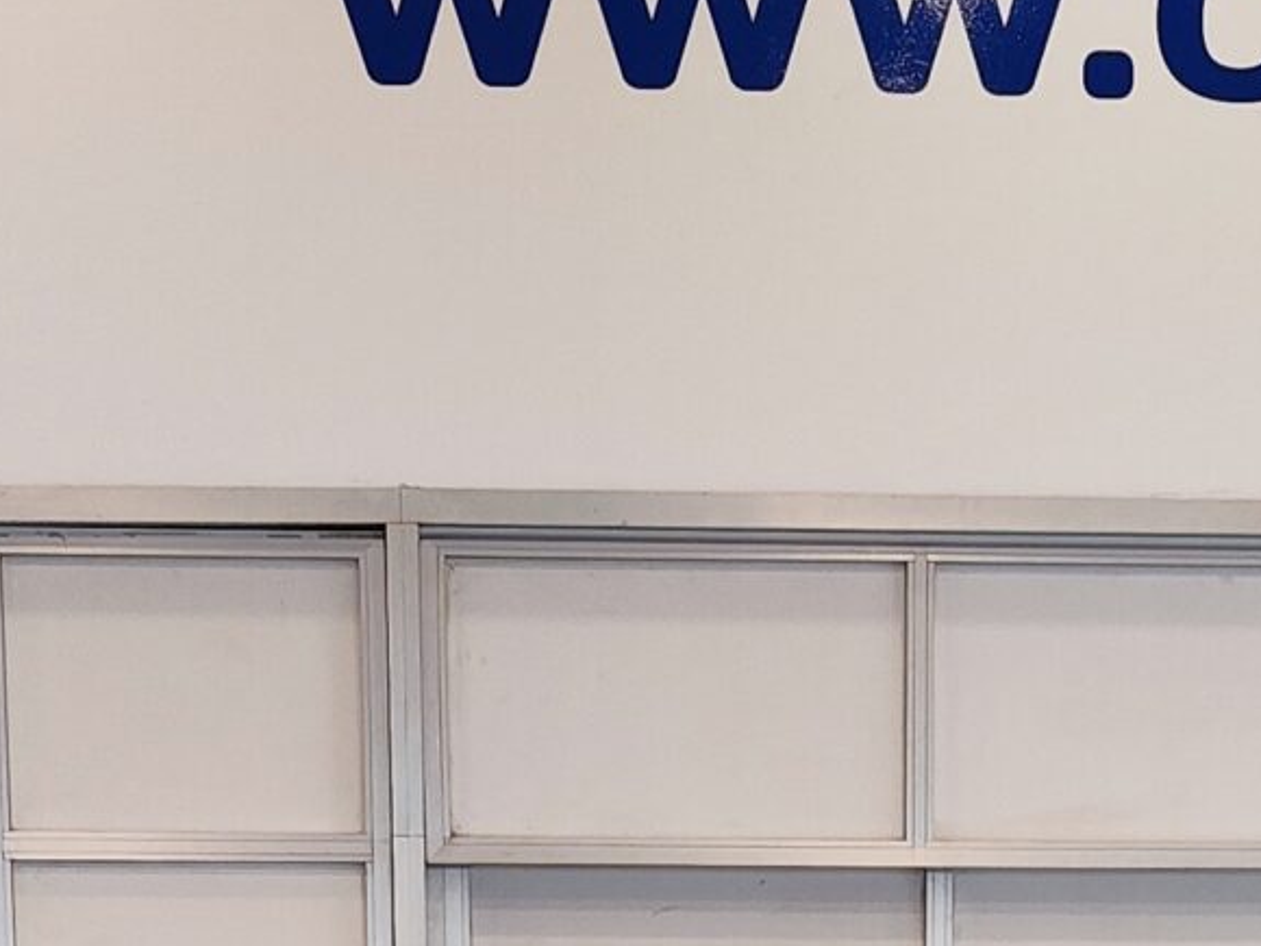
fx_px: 3861
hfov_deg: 18.5
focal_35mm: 106
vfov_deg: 12.3
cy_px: 1927
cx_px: 820
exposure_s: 1/100
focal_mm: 5.59
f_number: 1.88
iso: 135
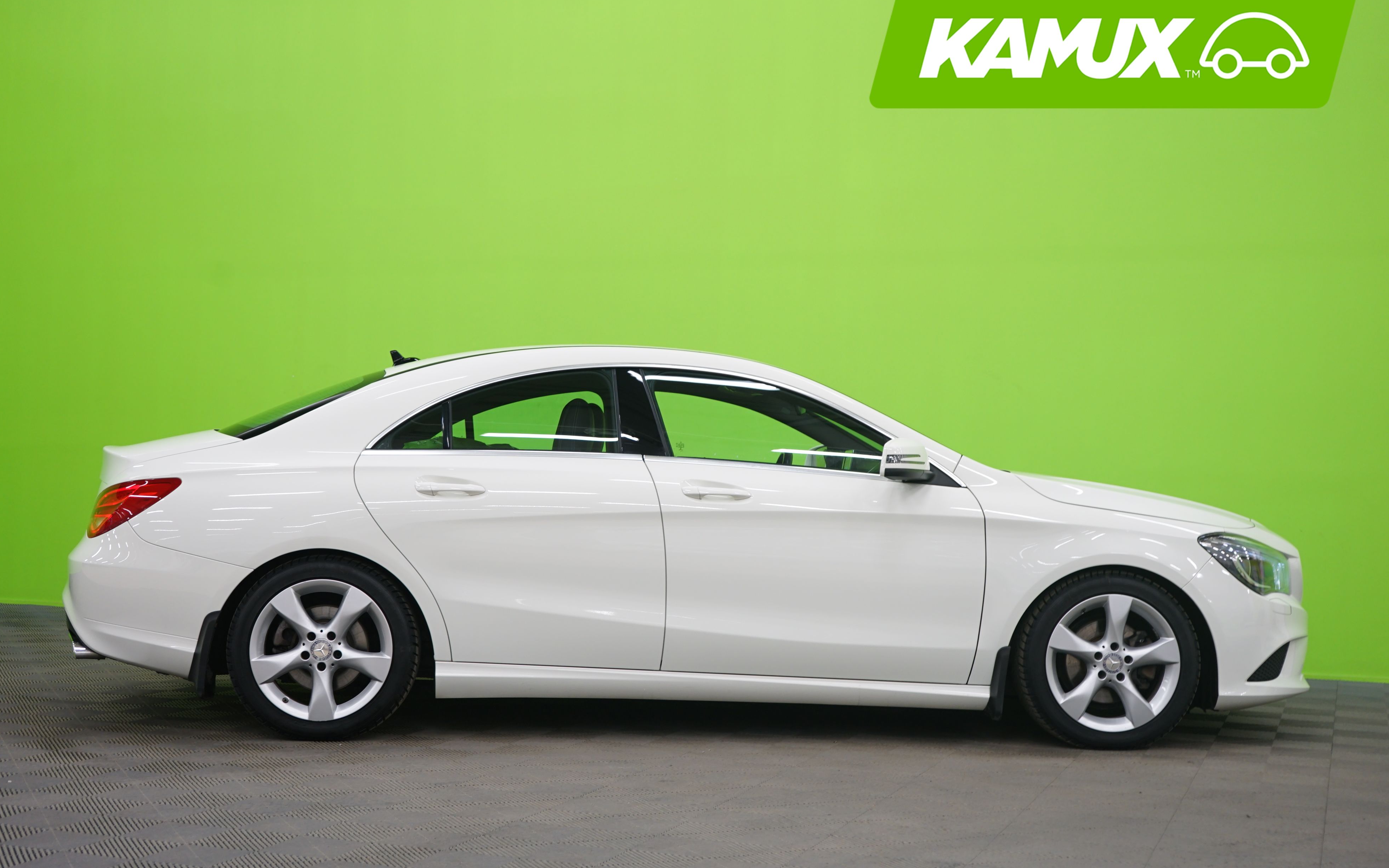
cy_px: 409
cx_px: 694
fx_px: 1703
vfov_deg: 28.6
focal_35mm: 45
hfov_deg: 44.4
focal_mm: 44
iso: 400
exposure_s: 1/10
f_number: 4.5
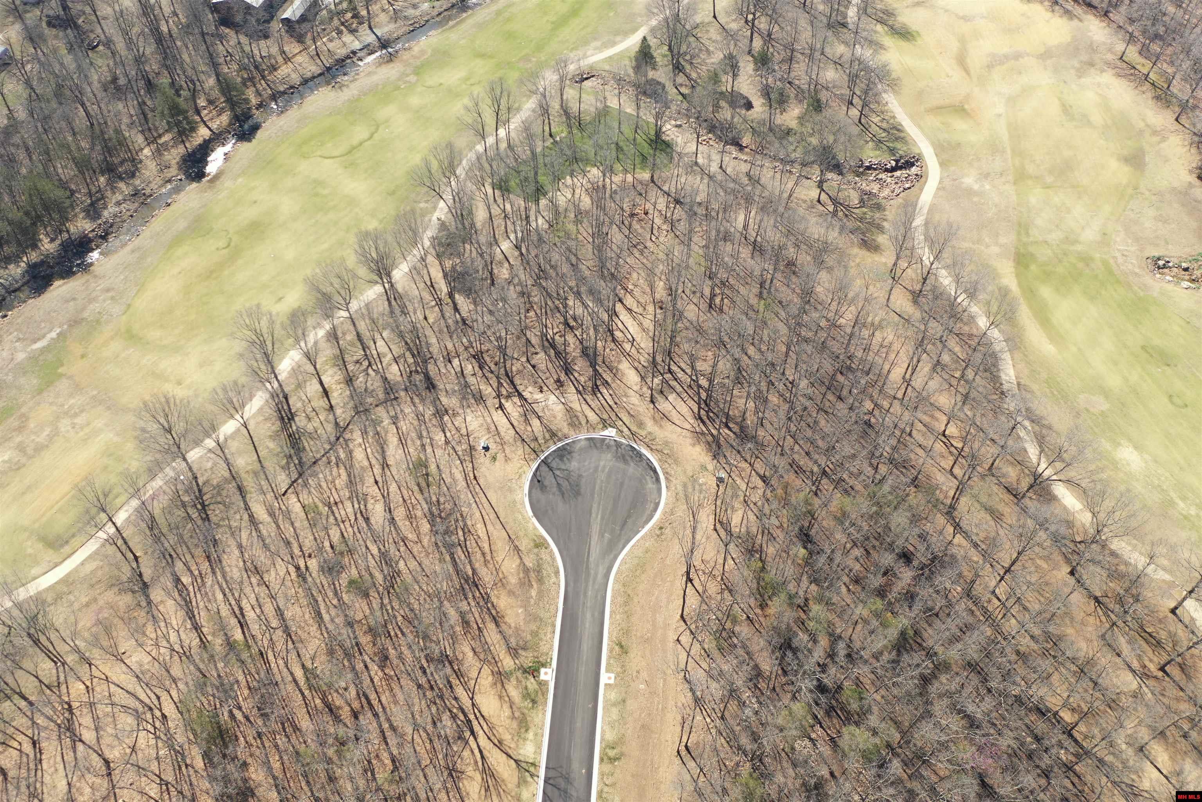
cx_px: 601
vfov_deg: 46.4
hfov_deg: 65.5
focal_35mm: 28
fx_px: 935
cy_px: 401
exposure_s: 1/30
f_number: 3.2
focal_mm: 10.26
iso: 100
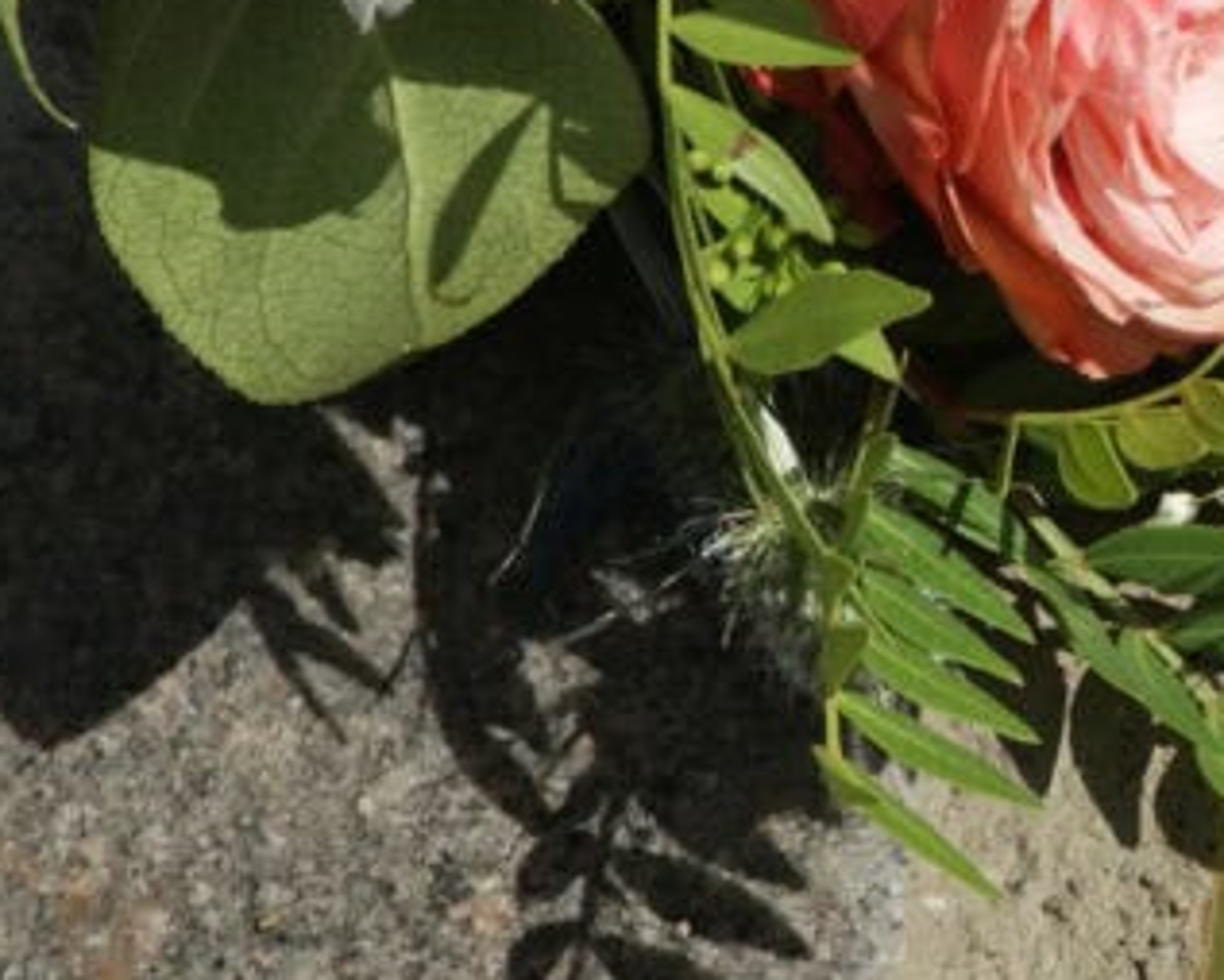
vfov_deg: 3.2
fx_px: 17309
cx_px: 1583
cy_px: 492
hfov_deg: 4.0
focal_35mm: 478
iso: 100
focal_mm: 105
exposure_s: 1/250
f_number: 10
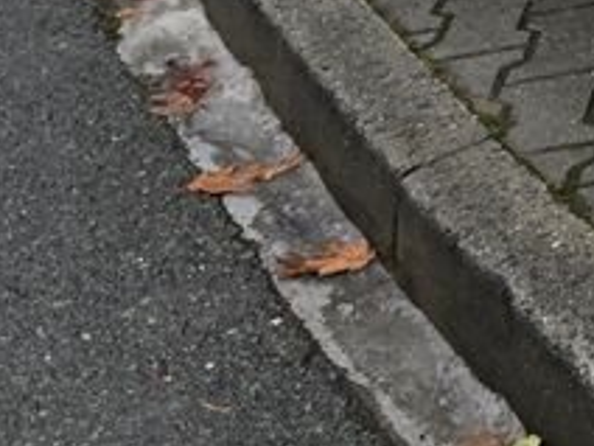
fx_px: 1905
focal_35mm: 111
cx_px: 1286
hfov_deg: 14.1
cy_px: -575
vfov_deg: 11.4
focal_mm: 6.3
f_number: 1.7
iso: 64
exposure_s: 1/180
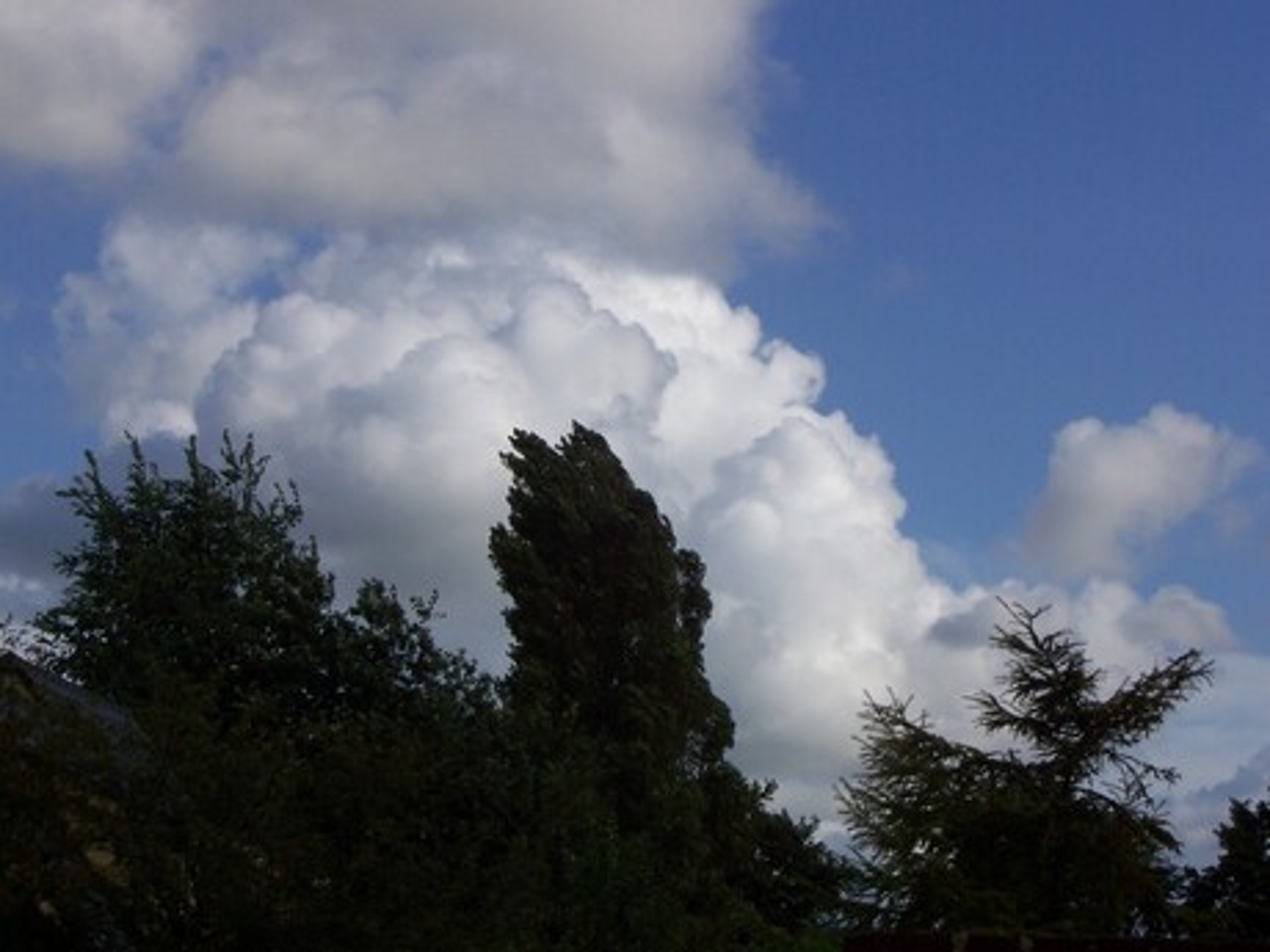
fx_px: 3742
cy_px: 476
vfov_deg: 14.5
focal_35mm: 102
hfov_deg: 19.3
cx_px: 635
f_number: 9.5
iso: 80
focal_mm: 16.8
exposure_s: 1/350
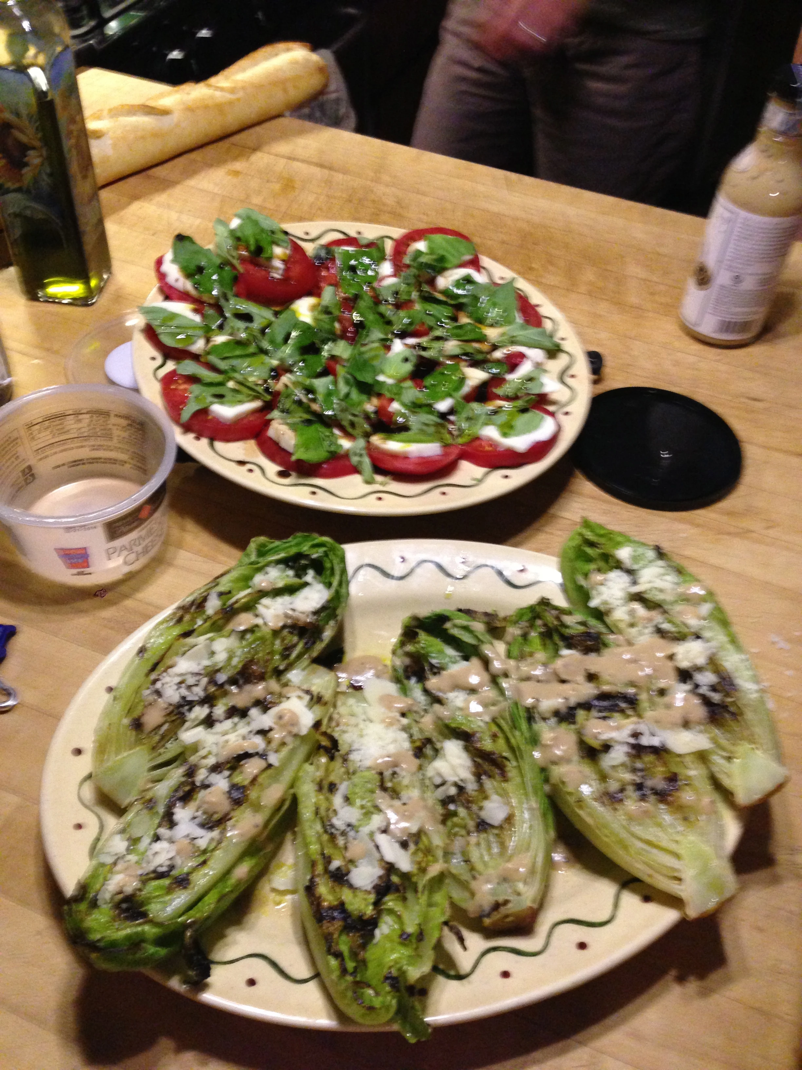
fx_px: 1019
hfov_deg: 42.9
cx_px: 401
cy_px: 535
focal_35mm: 33
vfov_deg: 55.4
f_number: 2.4
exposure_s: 1/20
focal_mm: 4.13
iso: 320
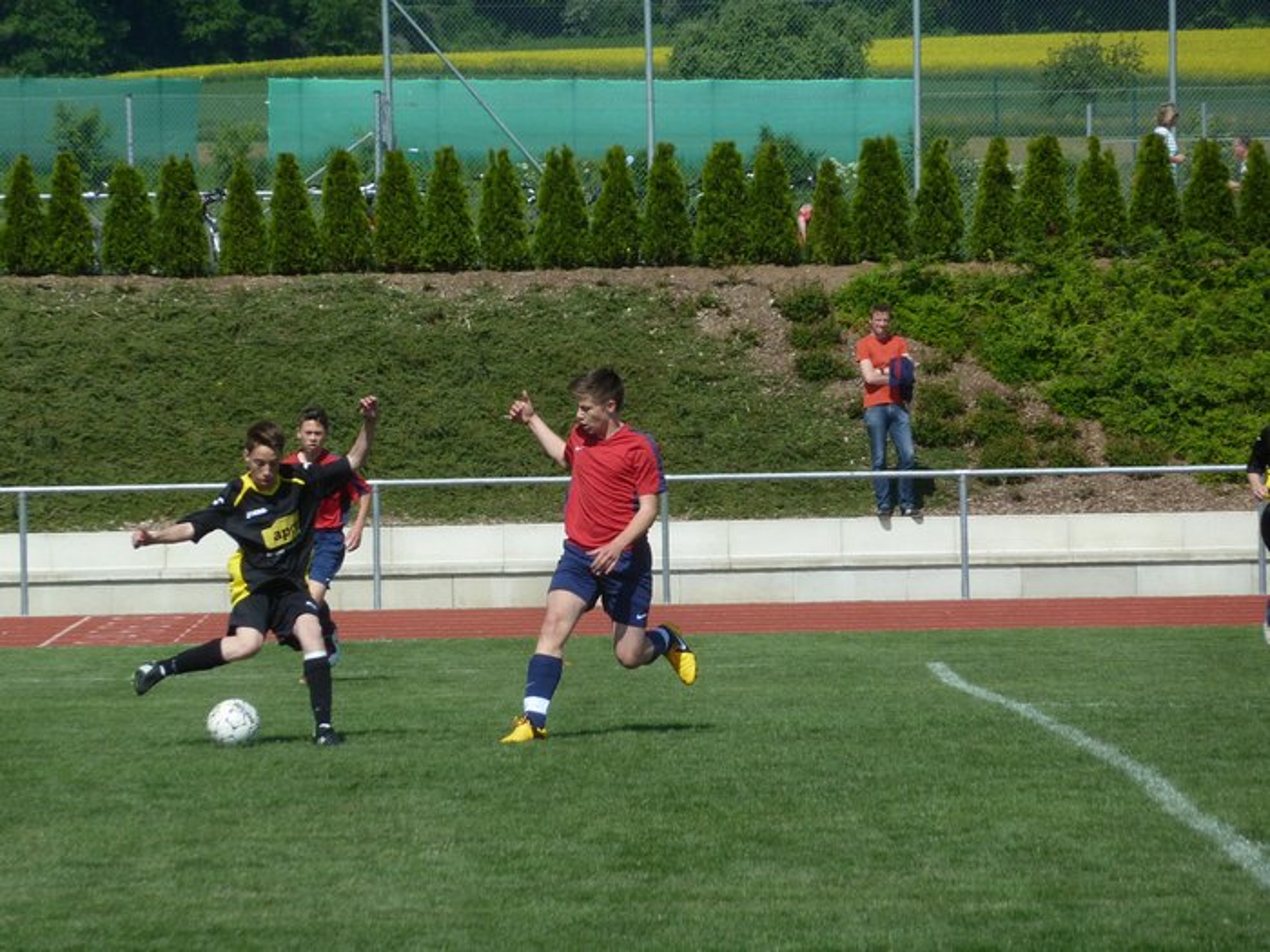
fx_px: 11006
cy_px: 476
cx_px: 635
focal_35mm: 300
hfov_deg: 6.6
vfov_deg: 5.0
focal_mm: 49.2
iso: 160
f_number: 5.6
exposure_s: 1/1000
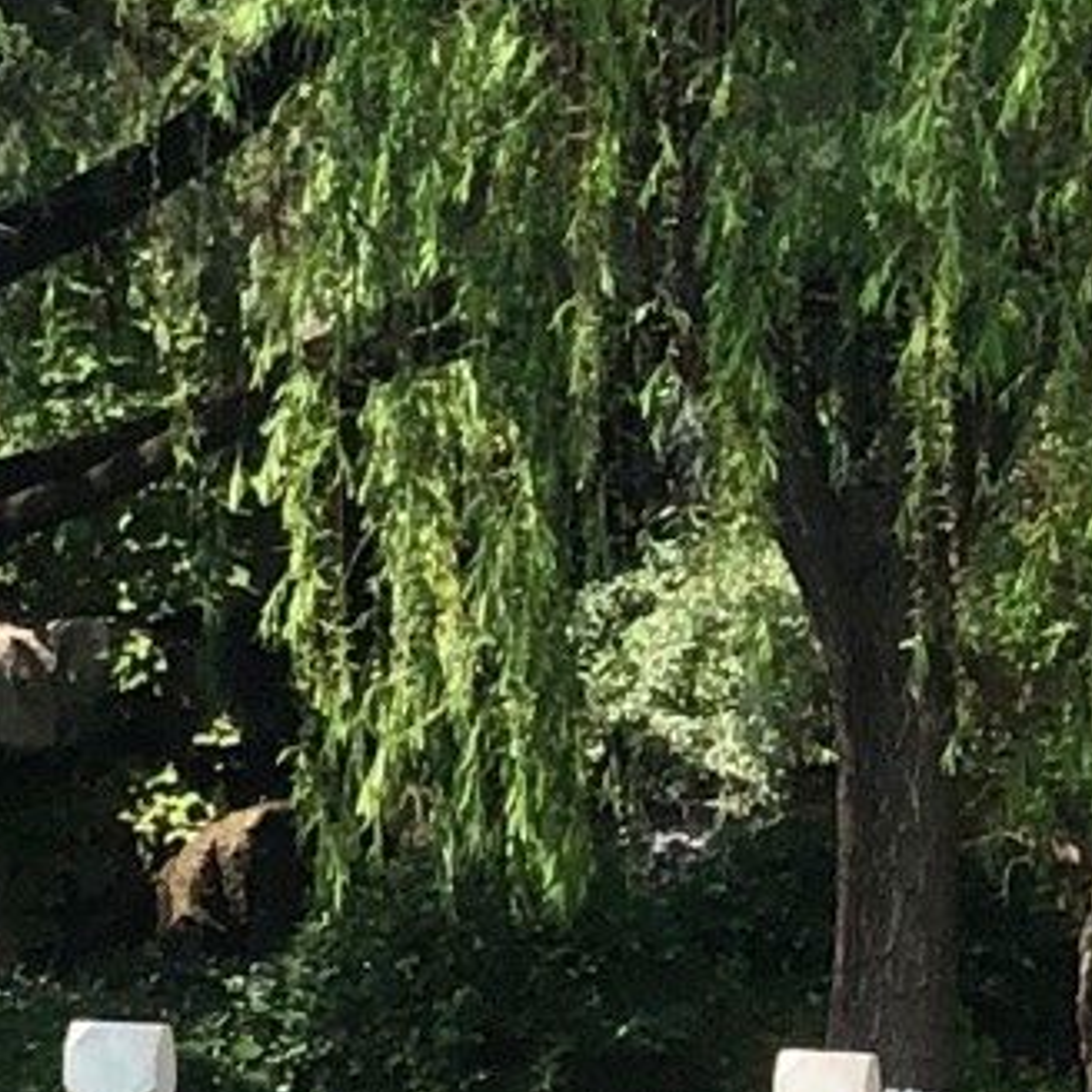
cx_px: 3326
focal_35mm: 383
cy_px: 1904
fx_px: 13669
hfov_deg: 4.4
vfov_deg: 4.5
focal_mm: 6
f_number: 2.4
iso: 16
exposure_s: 1/407
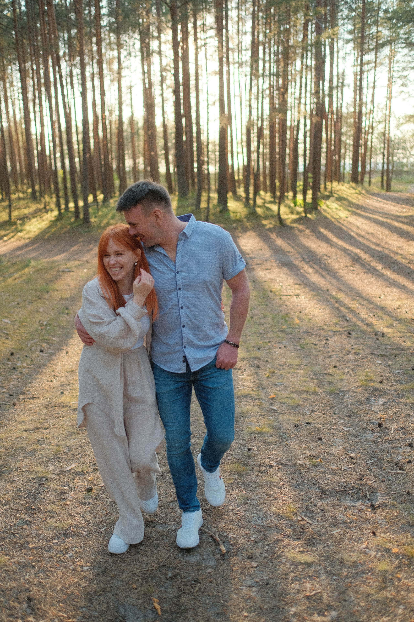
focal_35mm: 35
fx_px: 604
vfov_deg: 54.4
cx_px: 207
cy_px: 311
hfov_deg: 37.9
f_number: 1.6
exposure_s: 1/680
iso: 640
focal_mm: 23
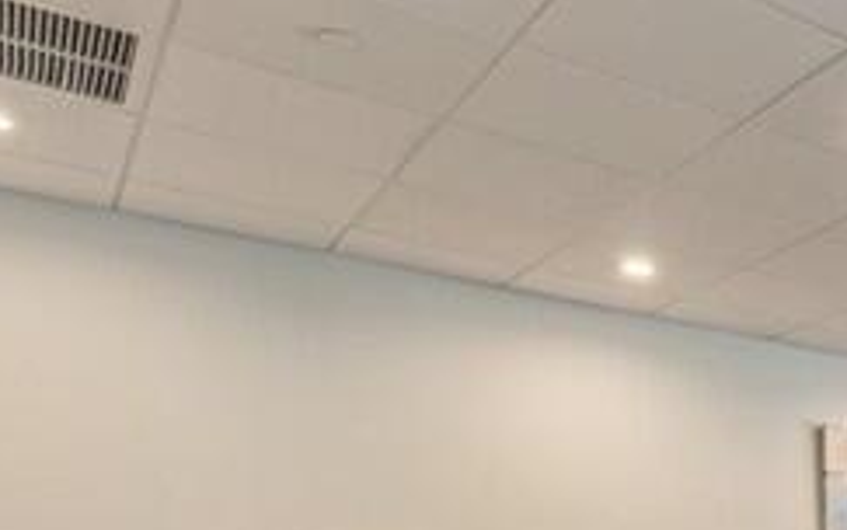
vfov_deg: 24.7
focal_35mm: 47
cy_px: 645
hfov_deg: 31.6
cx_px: 1129
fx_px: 1085
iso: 100
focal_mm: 14
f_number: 8
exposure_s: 1/3
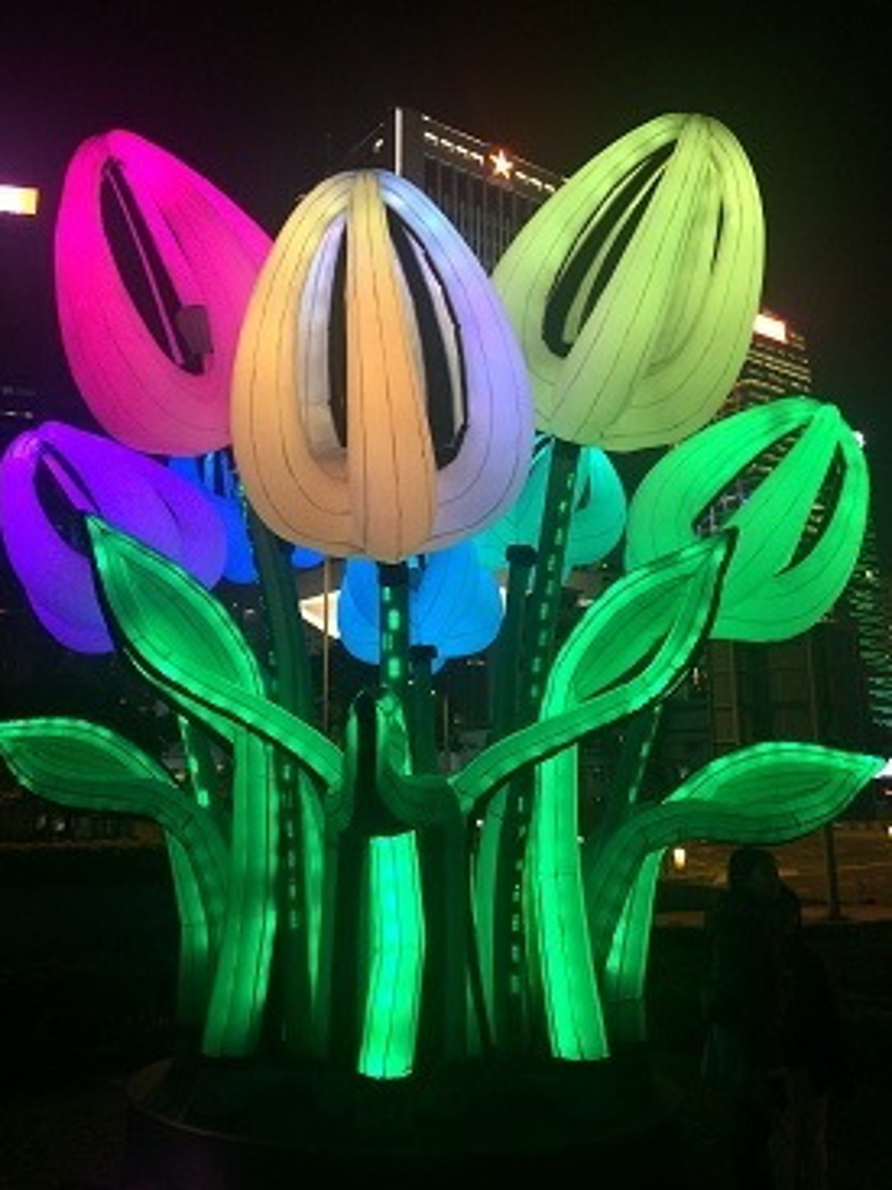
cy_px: 561
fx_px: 1066
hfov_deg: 45.4
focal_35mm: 31
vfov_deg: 58.3
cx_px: 418
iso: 250
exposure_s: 1/33
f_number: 2.2
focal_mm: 4.15
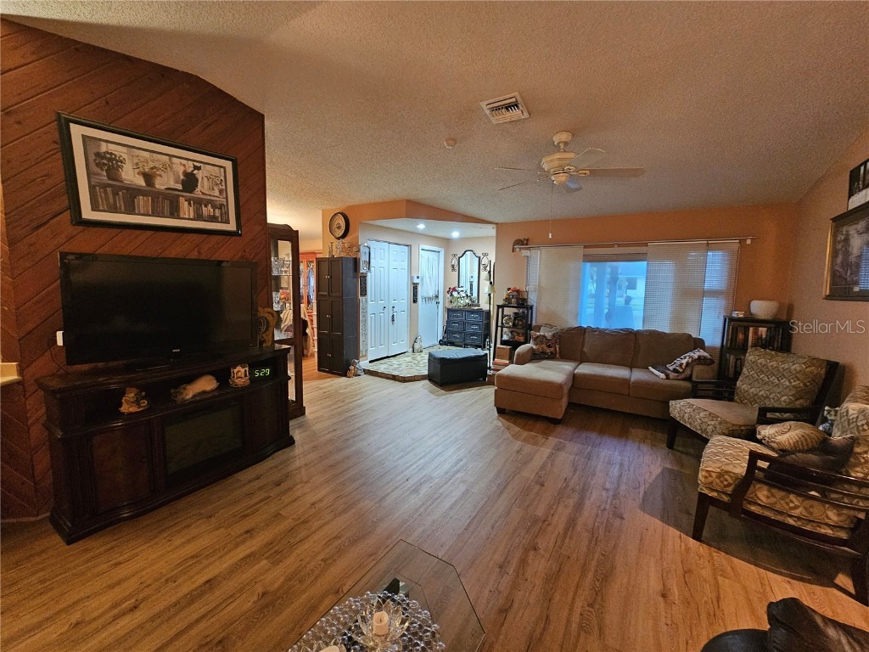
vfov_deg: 89.9
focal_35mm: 13
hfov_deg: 106.2
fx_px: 326
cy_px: 326
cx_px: 434
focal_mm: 2.2
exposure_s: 1/24
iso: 640
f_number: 2.2
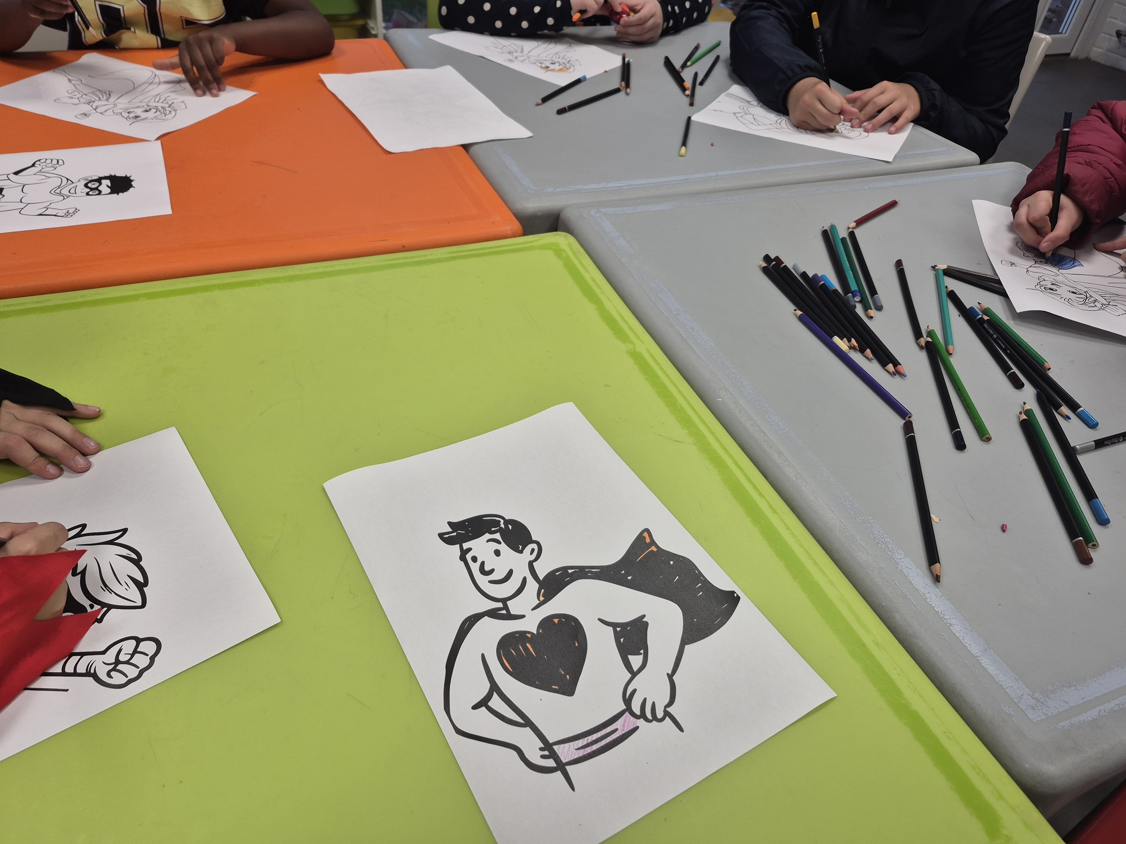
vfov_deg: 58.9
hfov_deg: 73.9
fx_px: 748
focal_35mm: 23
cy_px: 422
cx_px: 563
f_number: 1.8
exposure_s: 1/180
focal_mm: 5.4
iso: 80
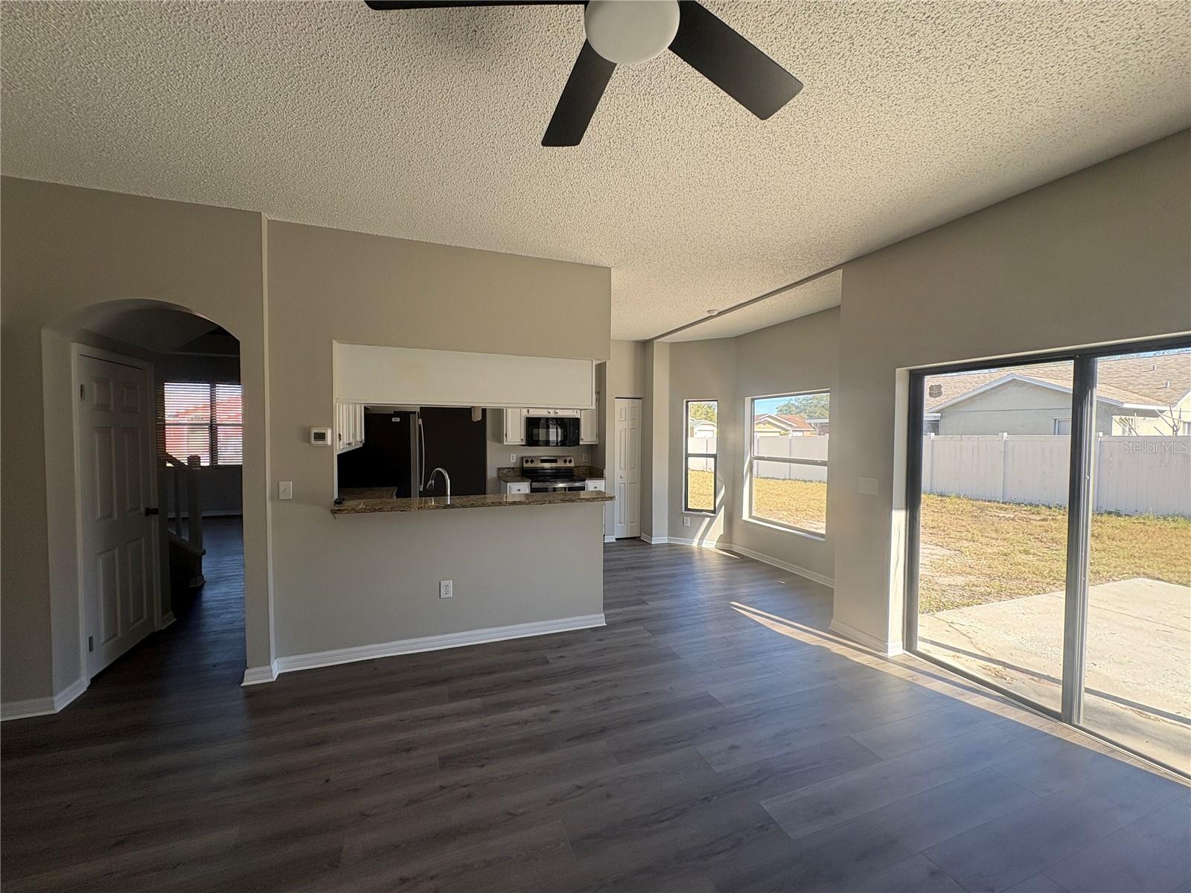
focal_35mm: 14
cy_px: 446
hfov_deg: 102.1
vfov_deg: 85.7
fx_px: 482
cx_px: 596
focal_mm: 2.22
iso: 64
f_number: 2.2
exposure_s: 1/159
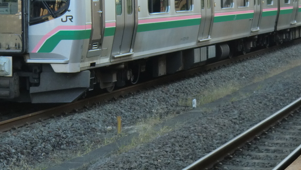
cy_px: 23
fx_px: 974
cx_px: 176
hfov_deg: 17.6
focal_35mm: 122
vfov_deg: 9.9
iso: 100
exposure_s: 1/60
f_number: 4.4
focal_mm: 11.6
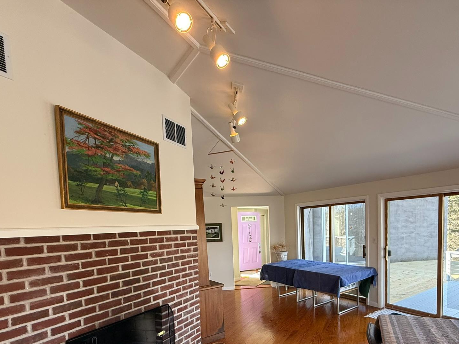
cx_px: 274
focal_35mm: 20
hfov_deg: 80.9
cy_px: 245
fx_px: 265
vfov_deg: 63.2
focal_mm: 2.22
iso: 160
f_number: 2.2
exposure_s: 1/120
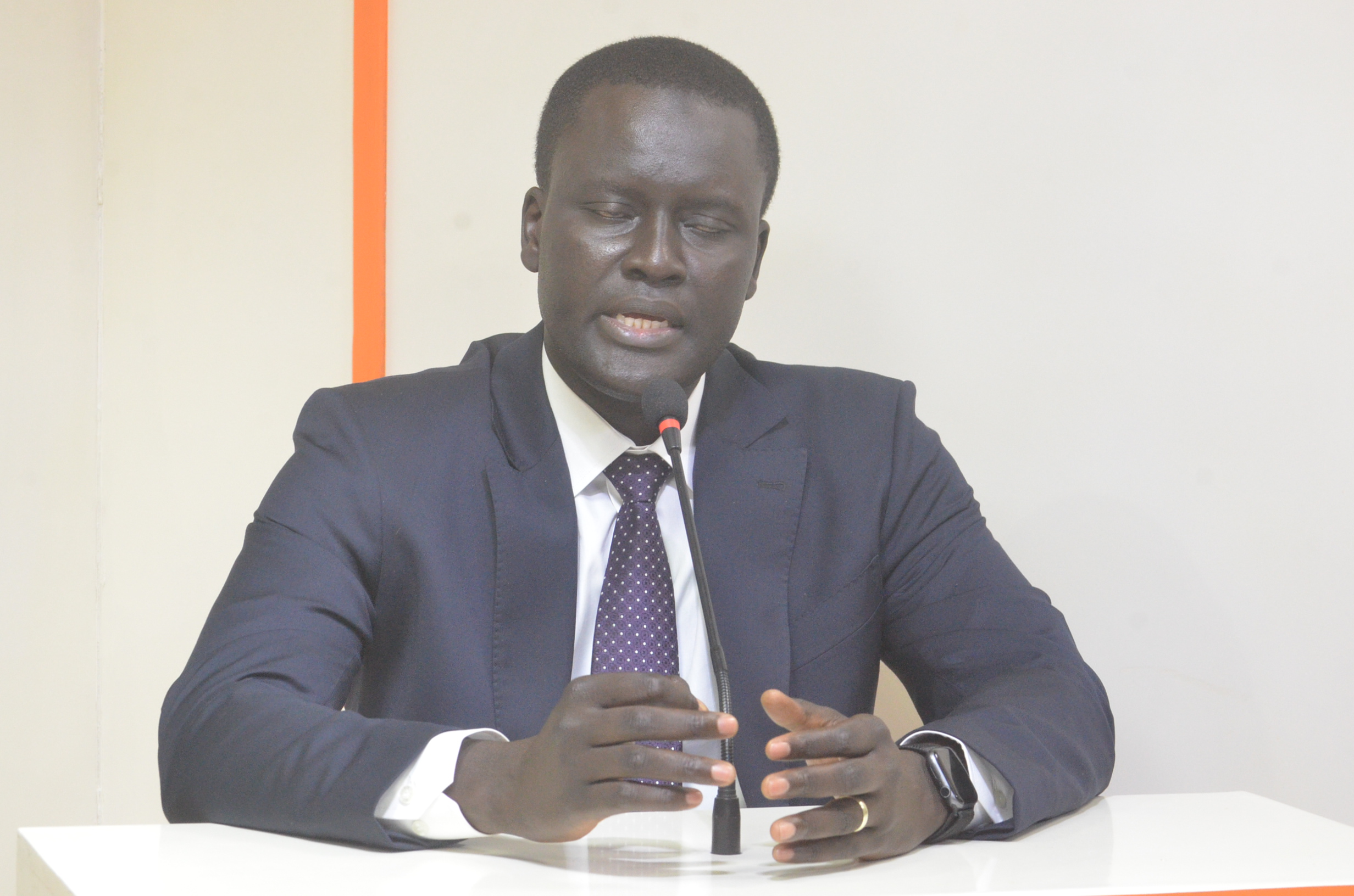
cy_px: 448
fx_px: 3941
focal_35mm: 105
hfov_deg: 19.5
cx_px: 677
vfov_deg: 13.0
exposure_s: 1/160
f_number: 11
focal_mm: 70
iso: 3200
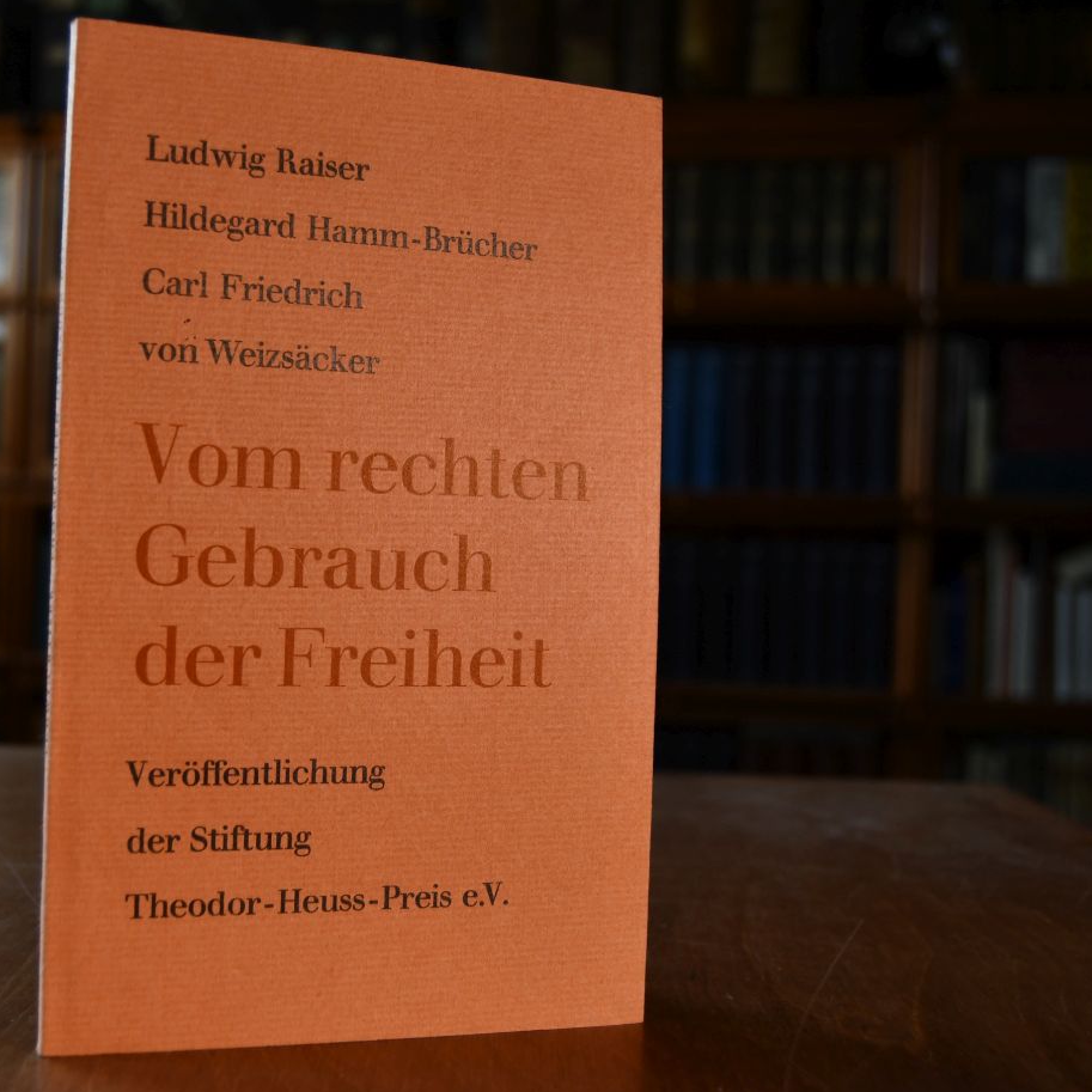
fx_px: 1535
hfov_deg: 38.8
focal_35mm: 43
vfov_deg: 39.2
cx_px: 391
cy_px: 546
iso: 400
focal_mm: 22
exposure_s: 1/250
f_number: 4
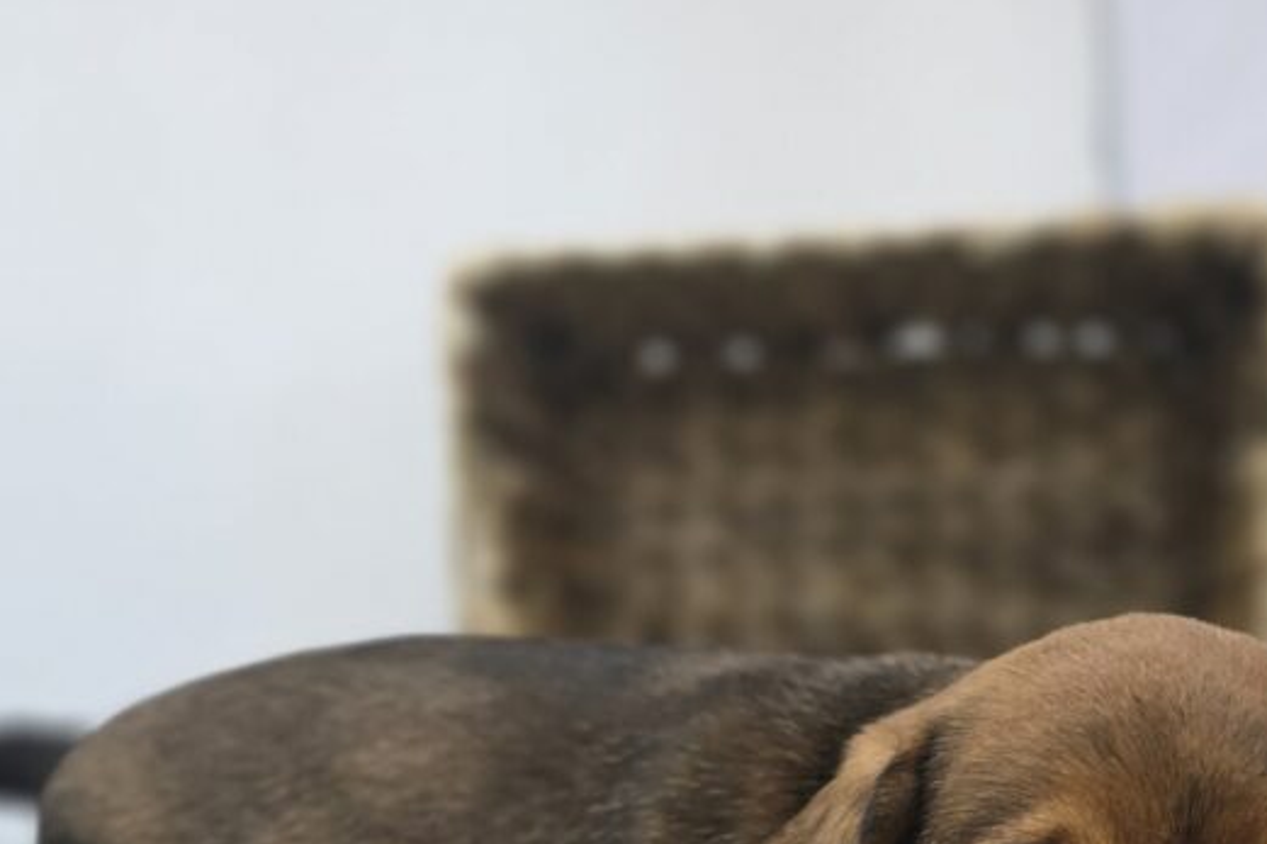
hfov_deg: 41.4
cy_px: 735
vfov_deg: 27.7
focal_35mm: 47
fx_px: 1654
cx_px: 837
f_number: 1.7
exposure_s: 1/120
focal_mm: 6.3
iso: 50
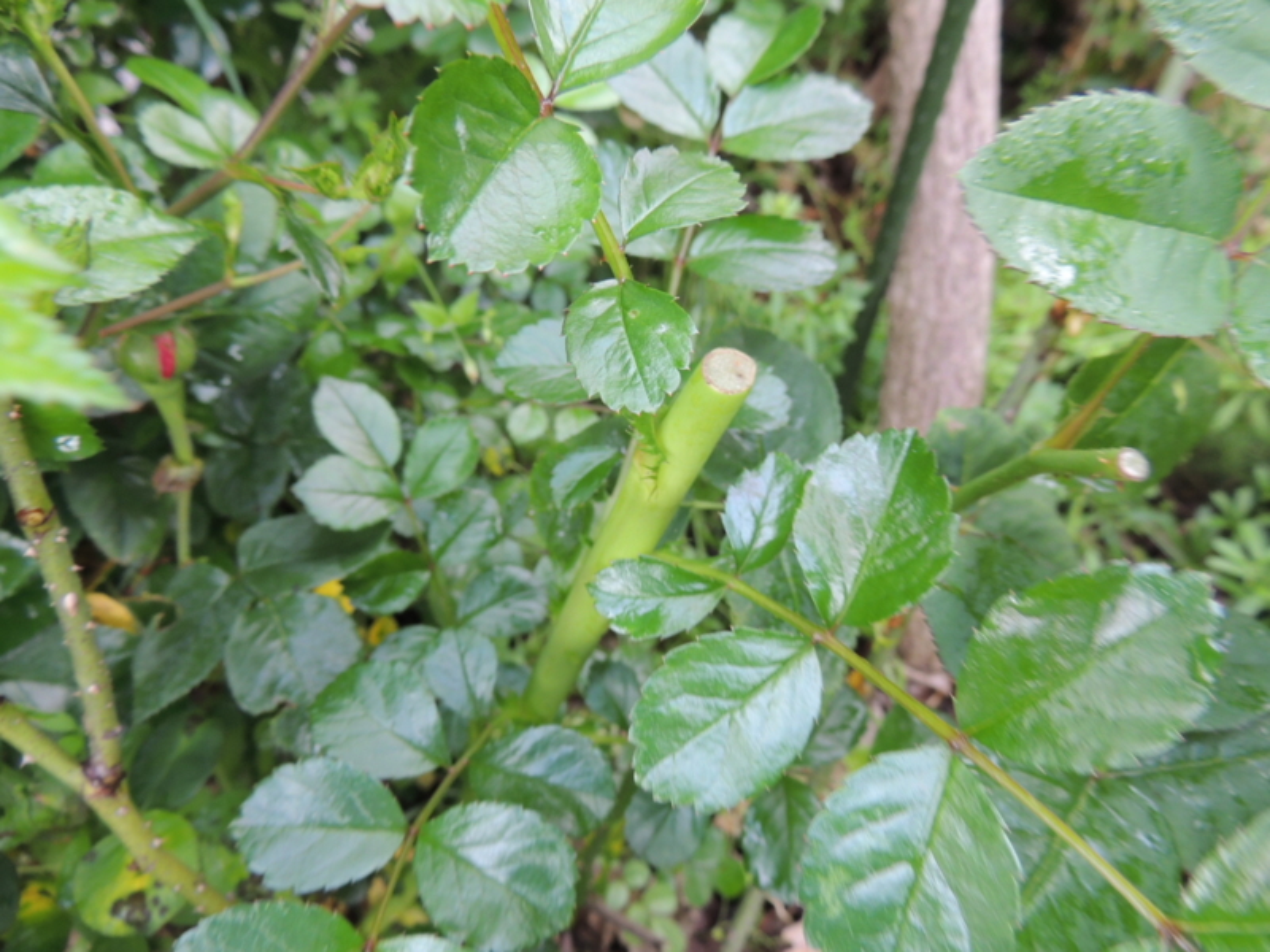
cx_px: 635
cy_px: 476
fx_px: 881
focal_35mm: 24
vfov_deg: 56.8
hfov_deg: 71.6
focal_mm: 4.3
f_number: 3
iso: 200
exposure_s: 1/30
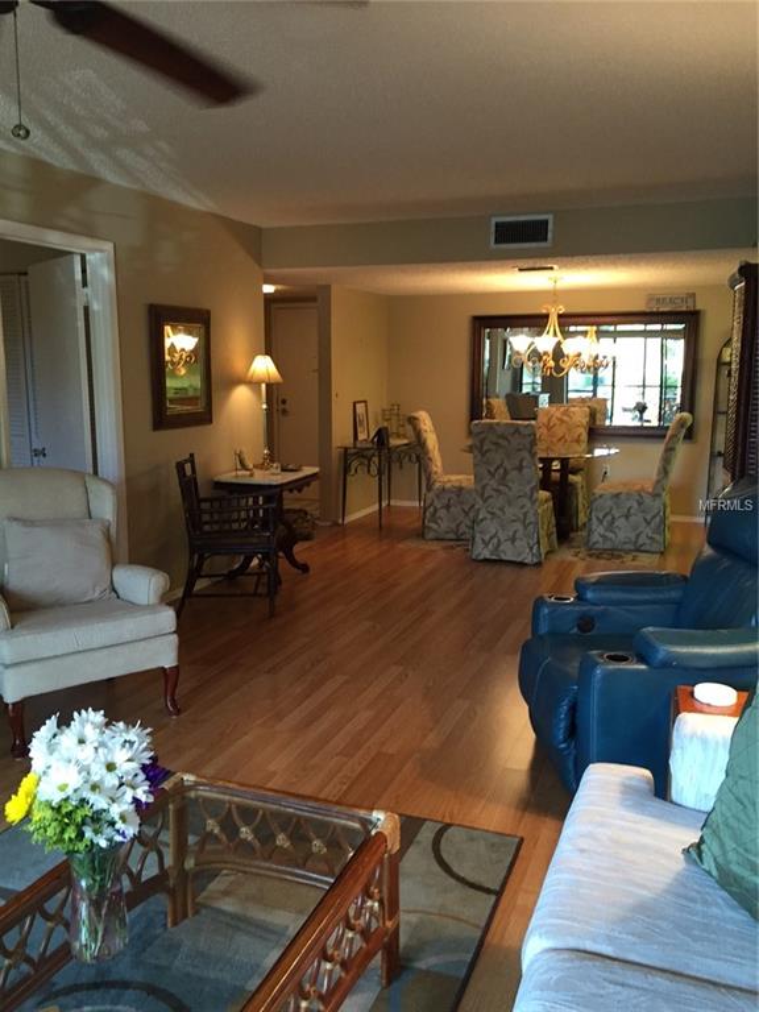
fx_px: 848
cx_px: 380
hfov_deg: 48.2
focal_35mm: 29
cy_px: 506
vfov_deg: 61.7
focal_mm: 4.15
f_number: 2.2
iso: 125
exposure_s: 1/30
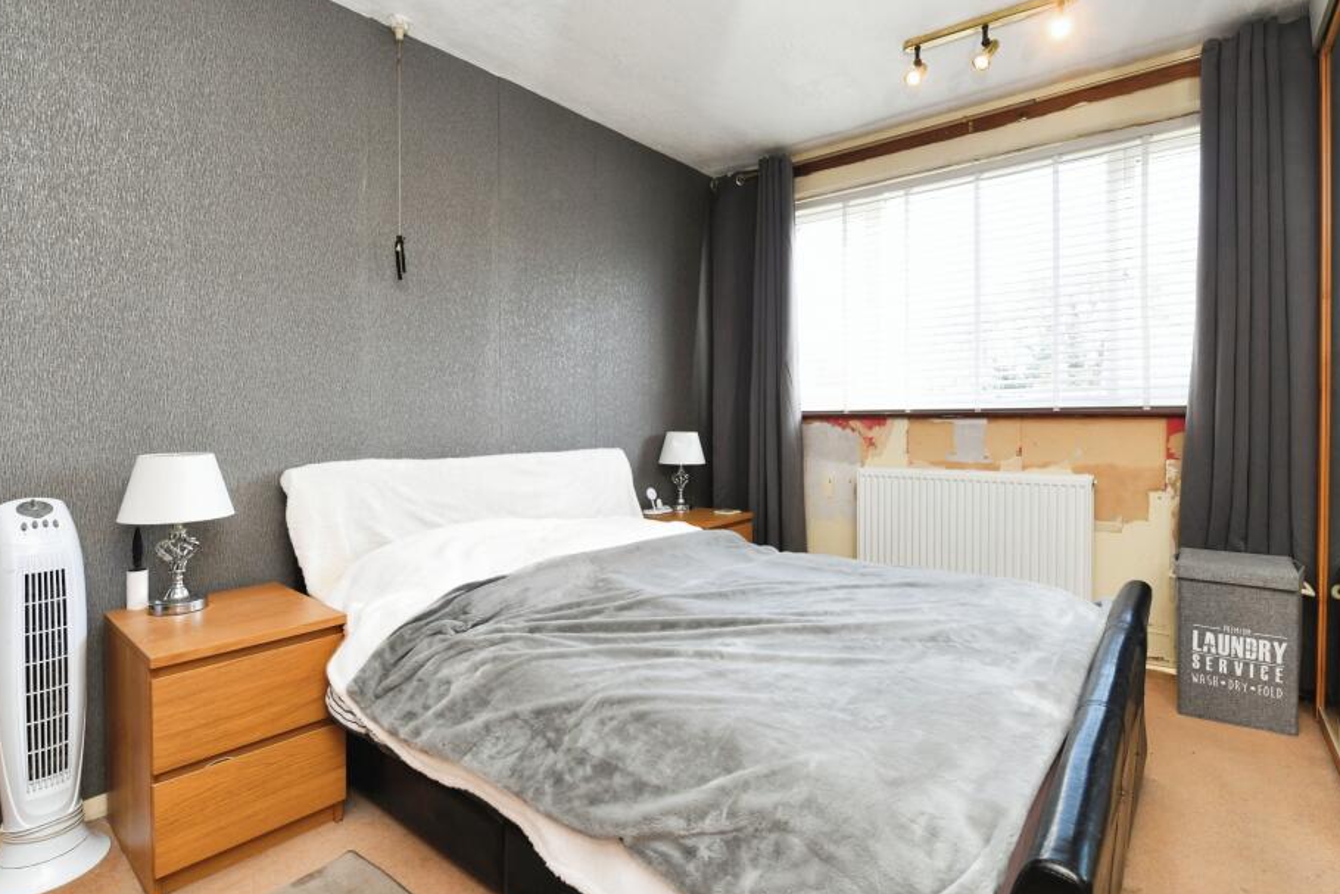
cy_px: 444
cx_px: 686
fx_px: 670
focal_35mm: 18
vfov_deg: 67.4
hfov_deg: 90.0
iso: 800
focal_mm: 16
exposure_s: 1/60
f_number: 9
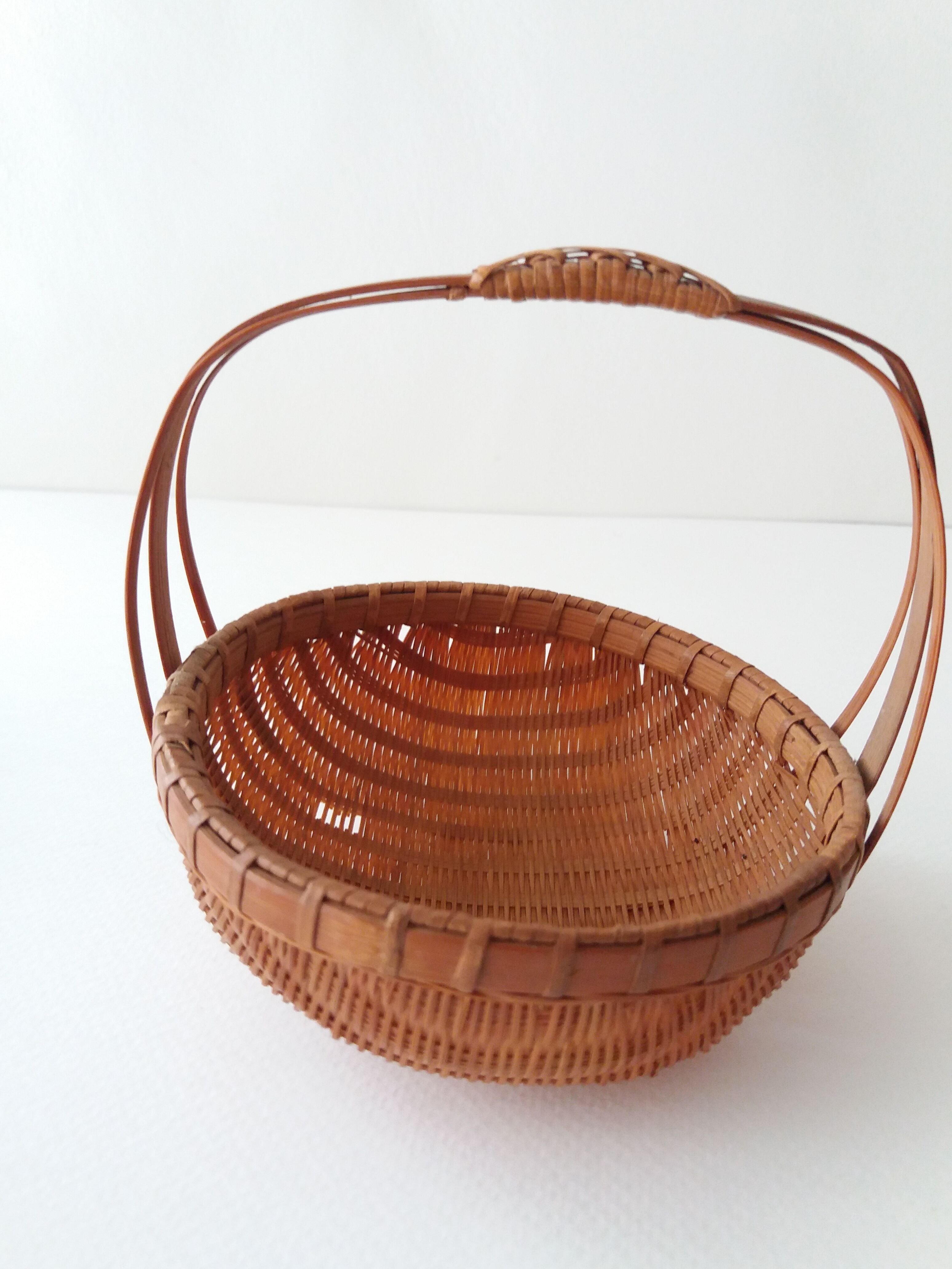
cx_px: 476
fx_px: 1027
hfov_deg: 49.7
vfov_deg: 63.4
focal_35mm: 28
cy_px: 634
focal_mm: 3.7
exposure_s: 1/17
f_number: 1.9
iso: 200
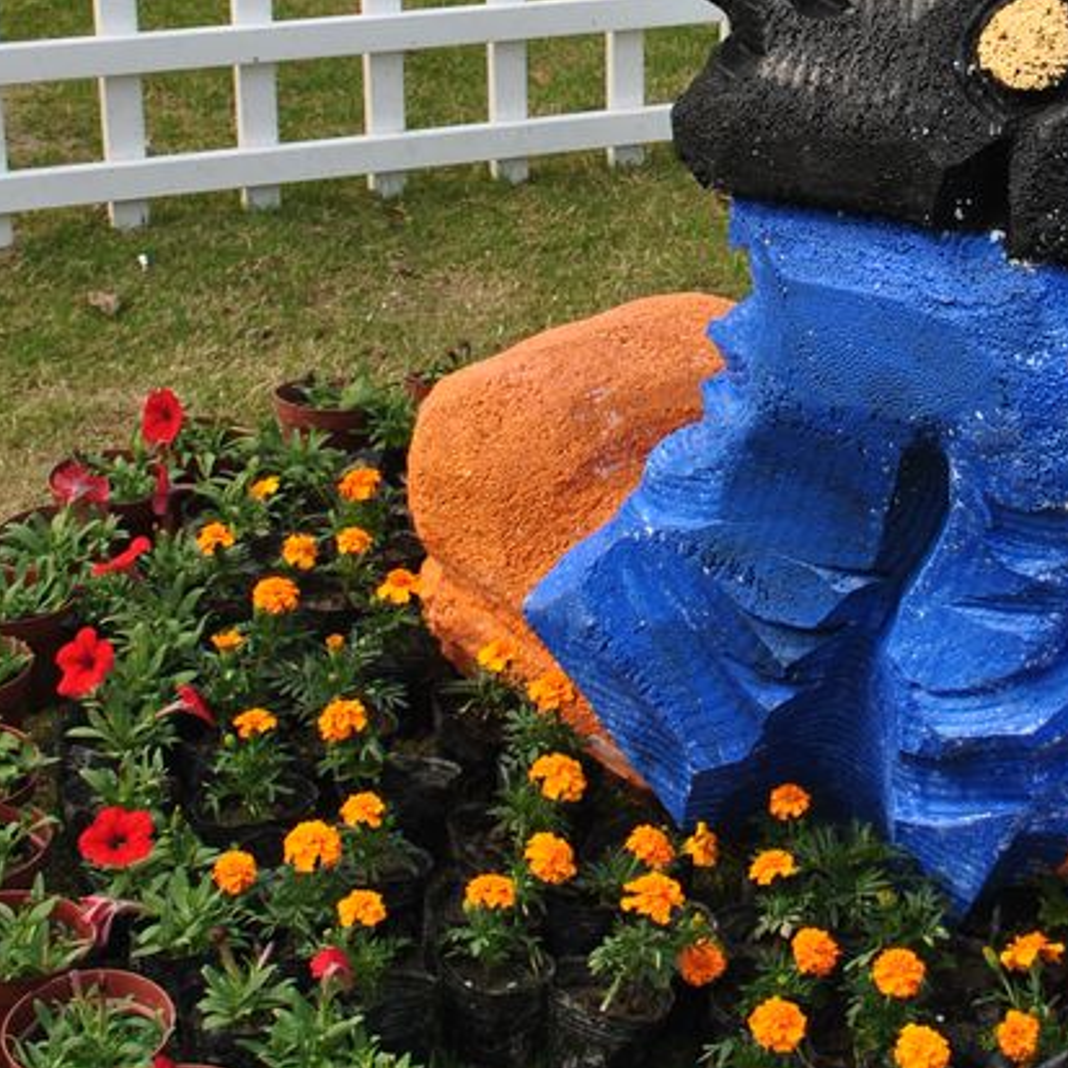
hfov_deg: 19.7
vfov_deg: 19.5
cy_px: 57
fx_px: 3037
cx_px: 891
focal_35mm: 87
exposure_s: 1/200
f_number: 10
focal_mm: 22
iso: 200
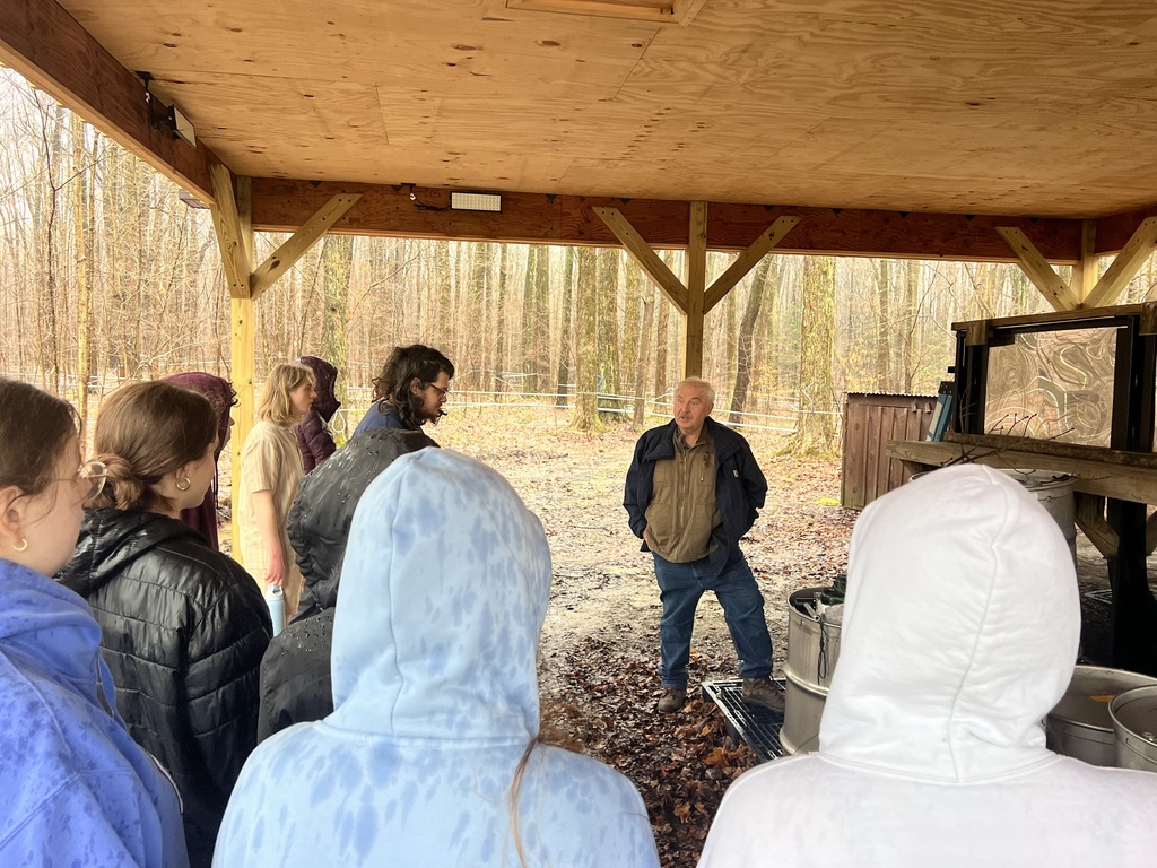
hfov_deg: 67.3
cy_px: 434
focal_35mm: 26
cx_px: 578
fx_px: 869
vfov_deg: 53.1
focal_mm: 5.7
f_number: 1.5
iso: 125
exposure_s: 1/109
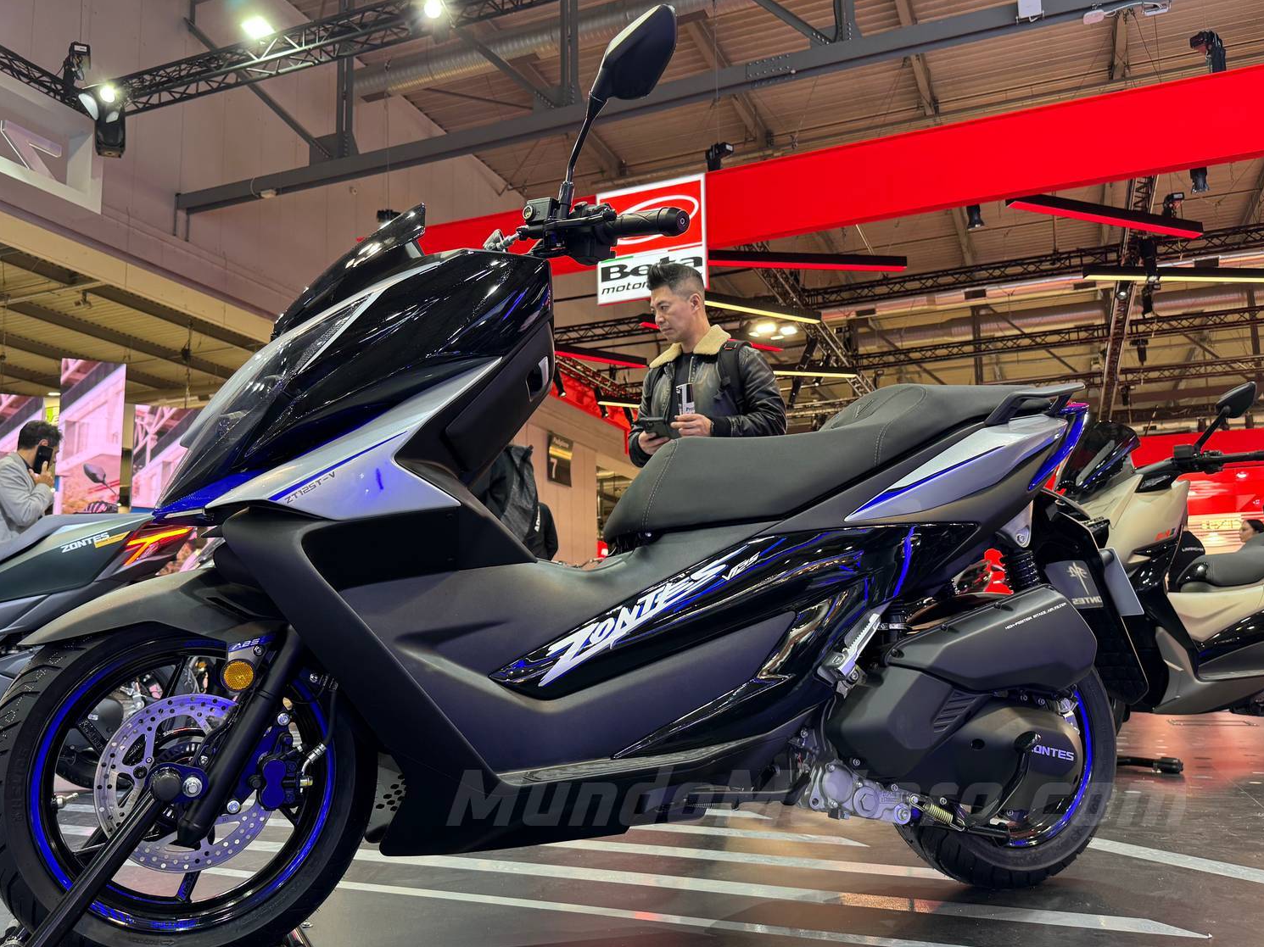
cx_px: 598
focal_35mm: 29
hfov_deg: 61.6
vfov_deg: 48.2
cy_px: 503
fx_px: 1059
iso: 125
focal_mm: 6.76
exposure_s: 1/50
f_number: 1.78
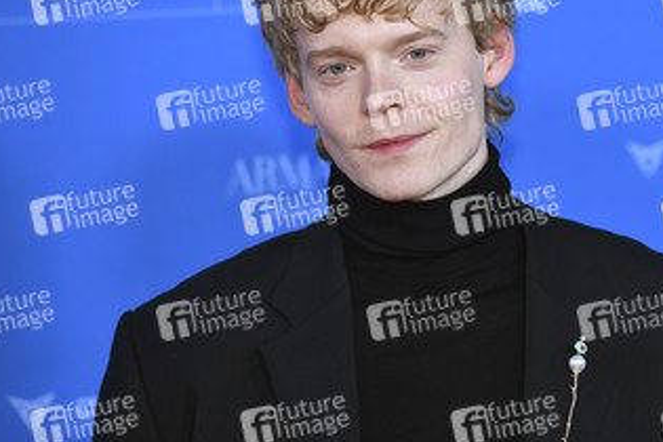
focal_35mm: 286
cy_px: 158
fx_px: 5267
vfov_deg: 4.8
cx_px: 449
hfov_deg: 7.2
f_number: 5
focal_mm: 200
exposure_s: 1/320
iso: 1000
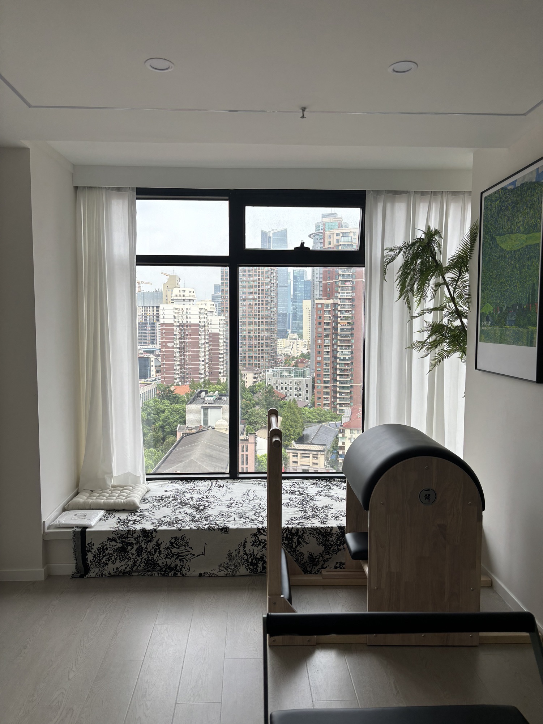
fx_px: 543
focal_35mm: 26
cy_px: 362
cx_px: 272
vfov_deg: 67.3
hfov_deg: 53.1
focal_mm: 5.96
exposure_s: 1/462
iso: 50
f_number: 1.6
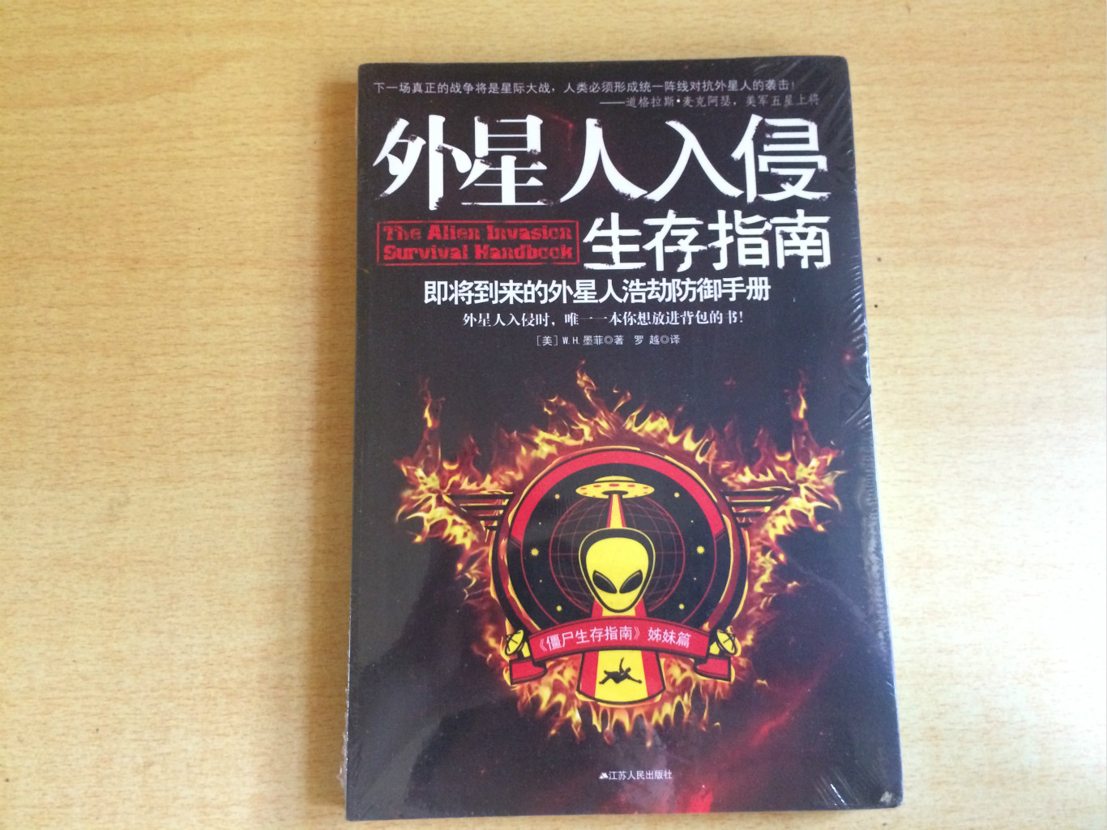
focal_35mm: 29
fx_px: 927
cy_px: 415
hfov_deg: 61.7
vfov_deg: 48.2
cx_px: 554
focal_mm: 4.15
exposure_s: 1/15
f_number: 2.2
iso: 320
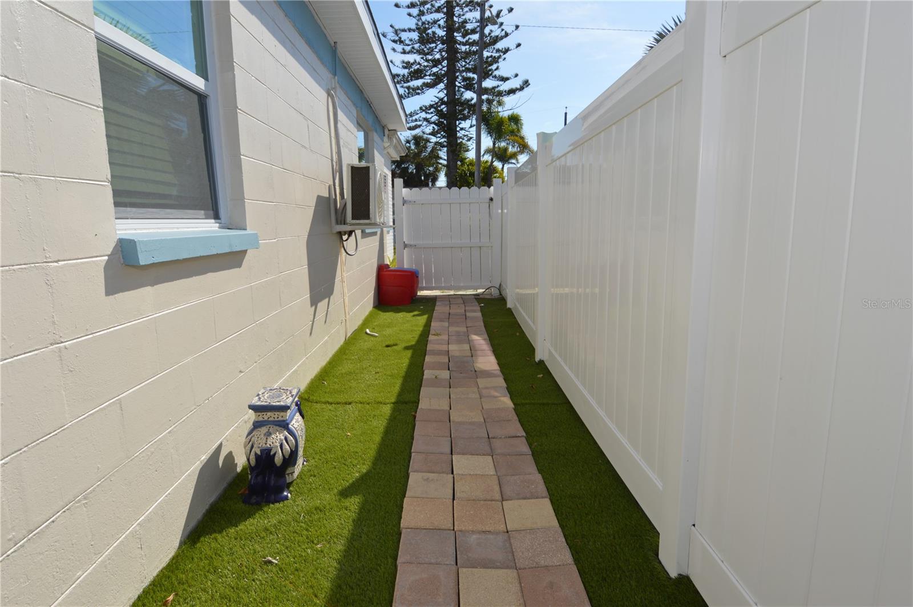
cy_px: 304
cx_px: 456
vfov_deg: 67.3
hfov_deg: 90.1
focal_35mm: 18
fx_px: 456
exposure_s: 1/200
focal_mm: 12
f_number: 10
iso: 100
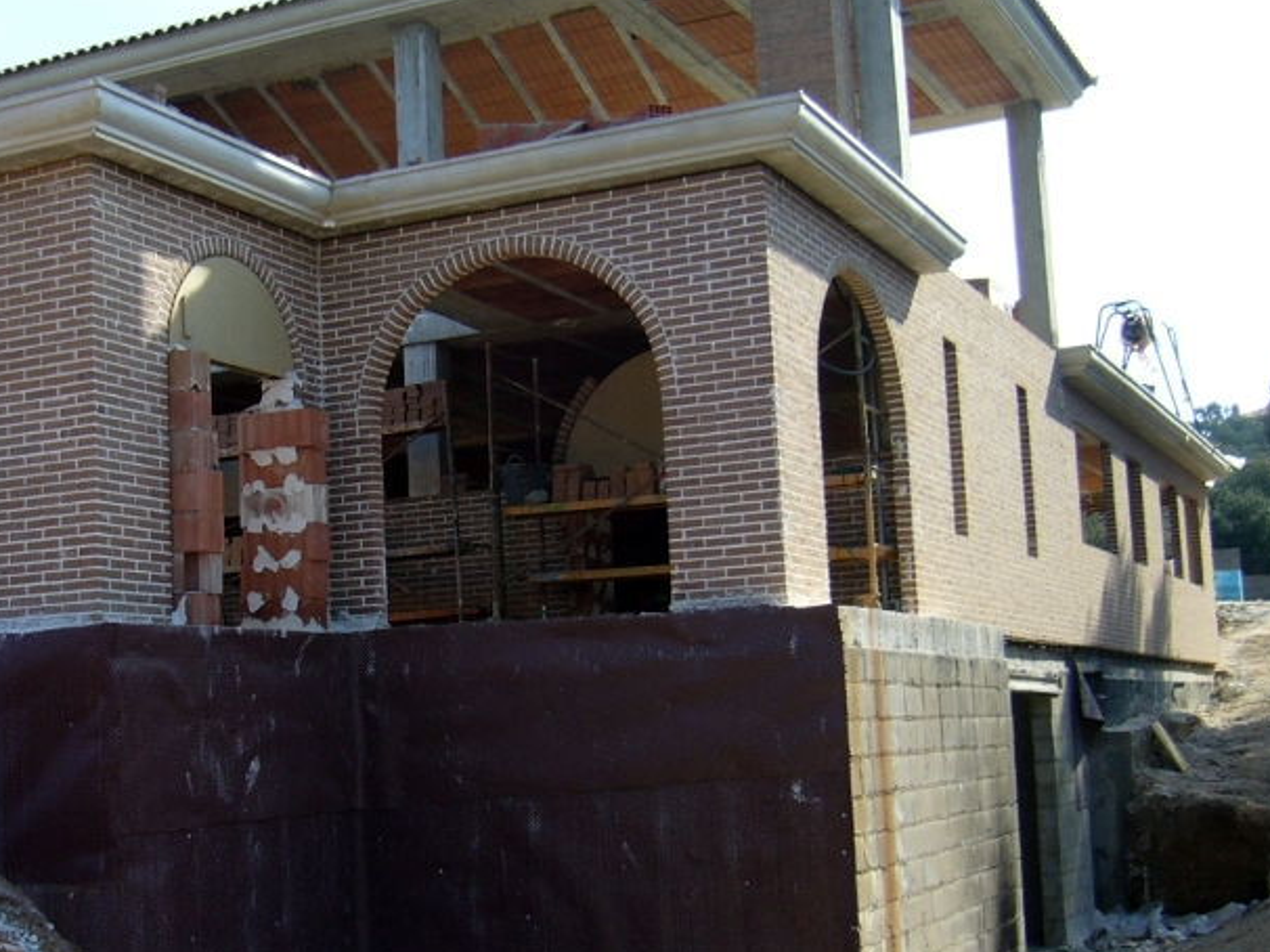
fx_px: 1907
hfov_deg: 36.6
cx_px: 463
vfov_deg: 28.0
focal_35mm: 52
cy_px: 462
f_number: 2.8
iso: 80
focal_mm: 5.8
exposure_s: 1/400
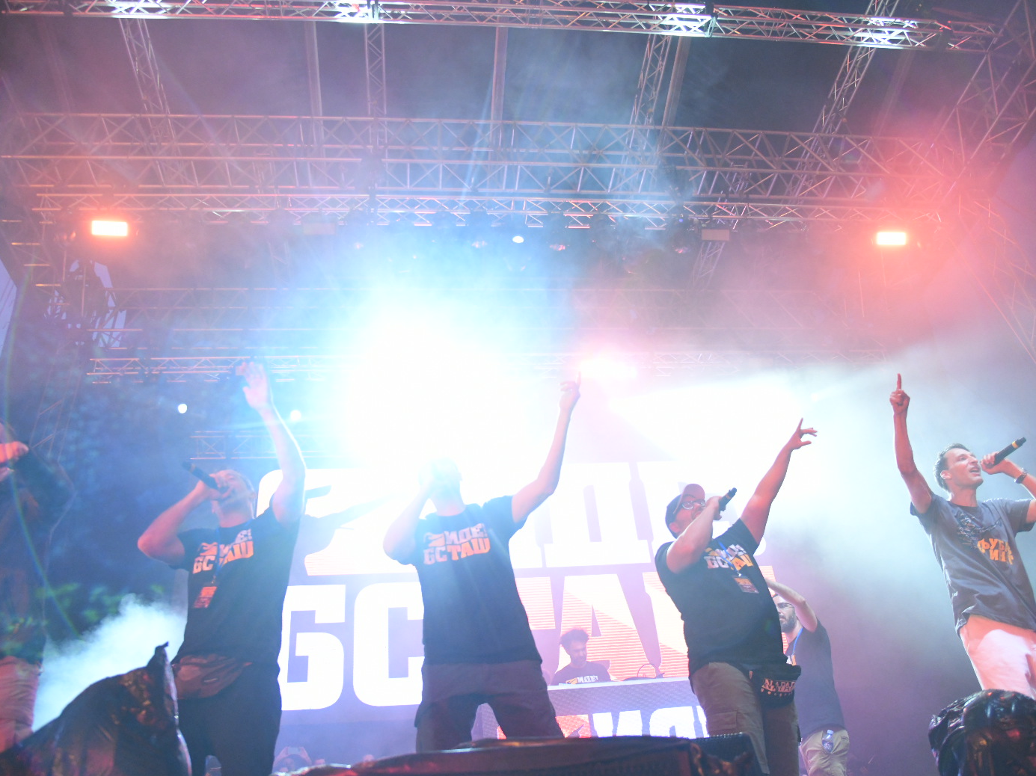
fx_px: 808
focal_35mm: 27
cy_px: 386
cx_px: 517
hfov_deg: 65.3
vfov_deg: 51.3
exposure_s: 1/320
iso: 4000
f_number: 4
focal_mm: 24
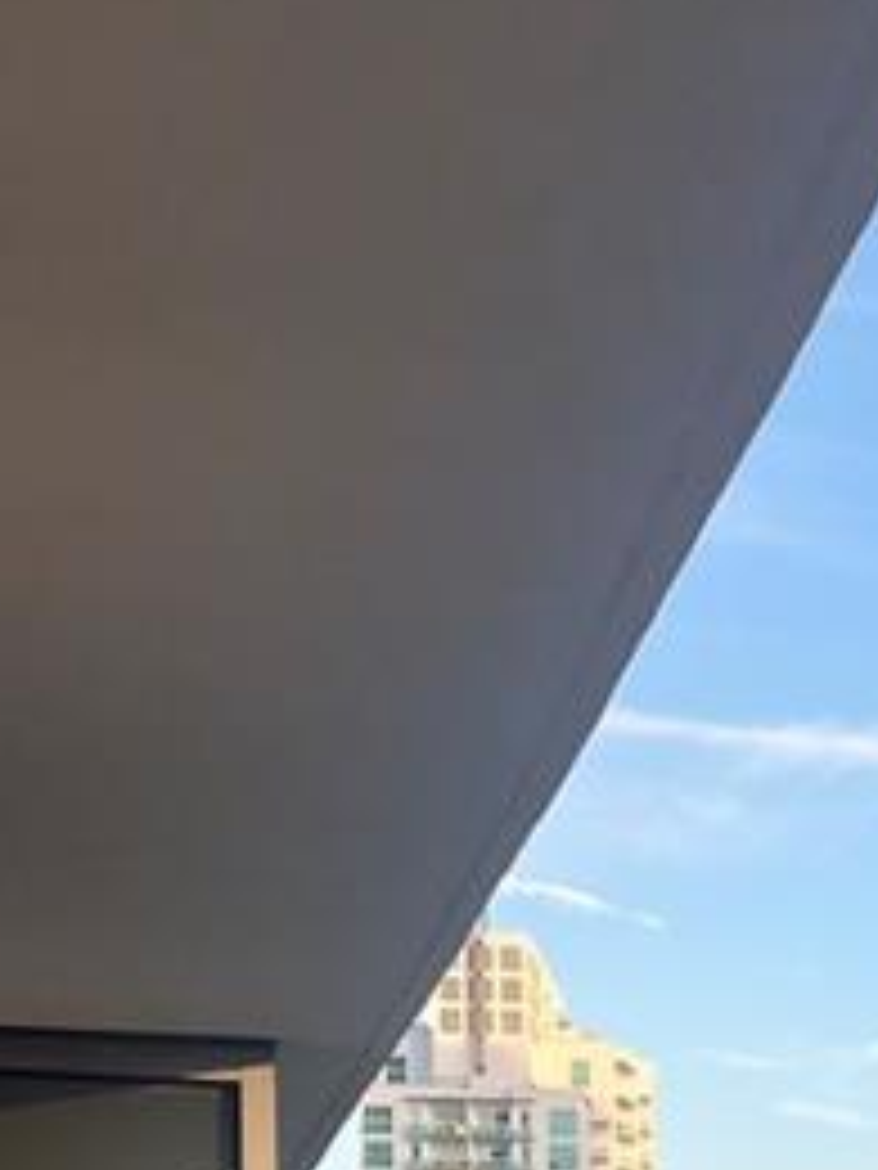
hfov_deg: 11.4
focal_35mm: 120
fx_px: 4058
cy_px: 1732
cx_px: 1589
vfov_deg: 15.2
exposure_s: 1/917
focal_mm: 5.7
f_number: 1.5
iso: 50
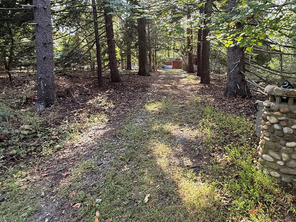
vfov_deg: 56.2
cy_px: 84
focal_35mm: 24
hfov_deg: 69.0
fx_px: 205
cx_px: 203
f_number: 2.2
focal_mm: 2.22
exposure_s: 1/99
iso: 125
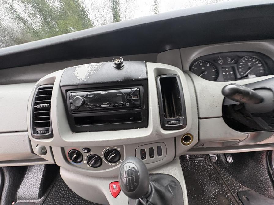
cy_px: 102
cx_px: 137
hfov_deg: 102.1
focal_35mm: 14
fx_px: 111
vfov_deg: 85.7
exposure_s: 1/60
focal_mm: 2.22
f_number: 2.2
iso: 320
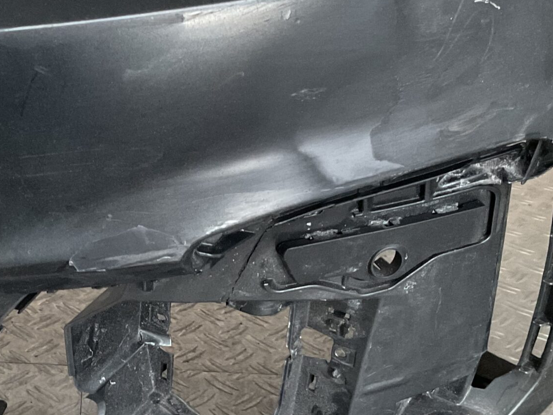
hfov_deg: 28.8
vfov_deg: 22.1
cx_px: 121
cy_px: 287
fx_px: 1054
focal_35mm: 66
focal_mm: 3
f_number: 1.8
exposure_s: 1/25
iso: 250
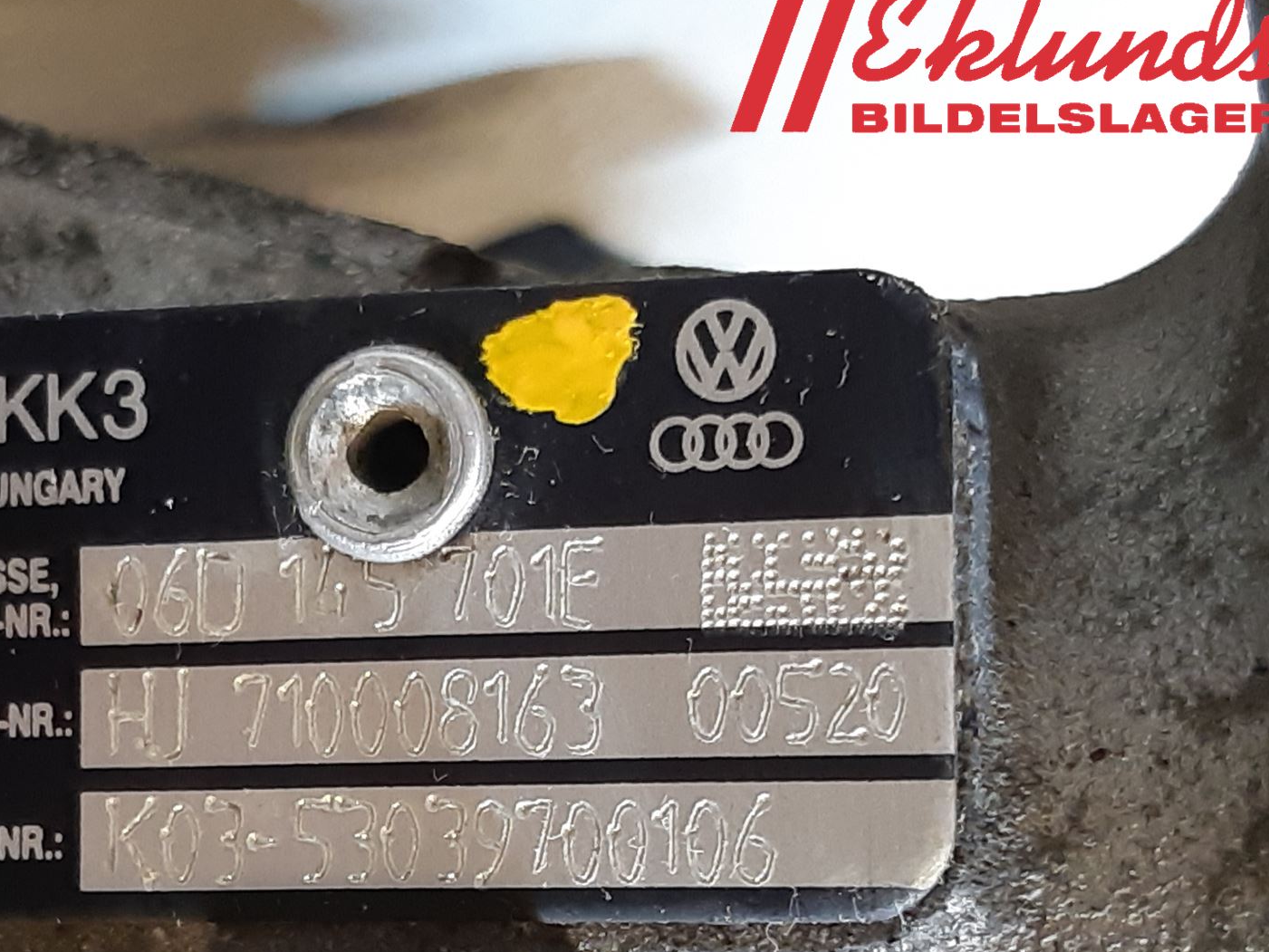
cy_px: 675
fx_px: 1393
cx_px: 359
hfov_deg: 47.6
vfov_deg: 37.1
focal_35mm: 38
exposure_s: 1/50
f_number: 1.7
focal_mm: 3.93
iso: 160
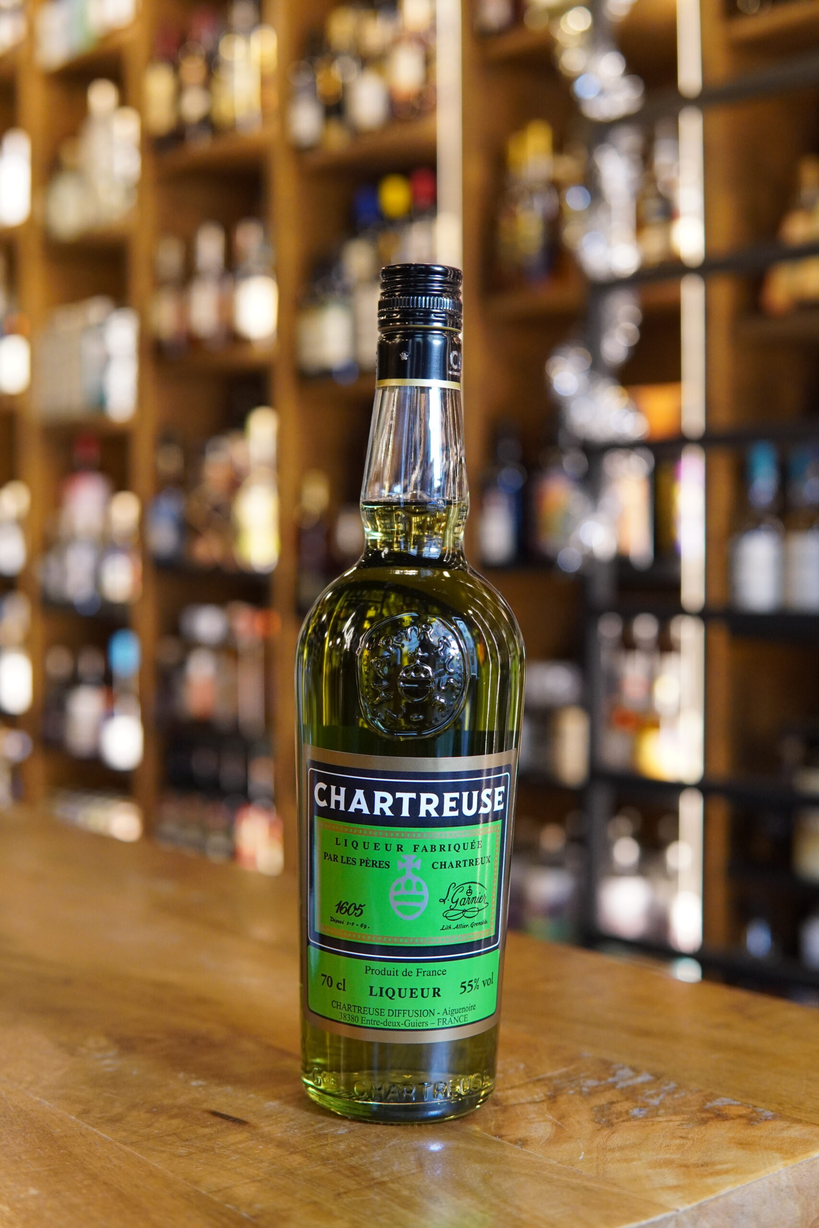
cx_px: 410
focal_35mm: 45
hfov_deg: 29.9
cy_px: 614
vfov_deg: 43.6
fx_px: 1535
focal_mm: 30
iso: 1600
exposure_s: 1/160
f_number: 2.8
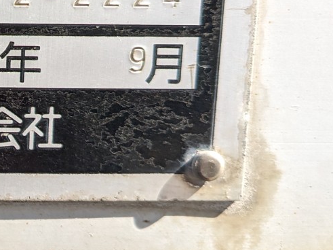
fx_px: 846
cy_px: 31
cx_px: -149
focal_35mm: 88
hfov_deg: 19.7
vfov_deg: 16.6
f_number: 1.73
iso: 58
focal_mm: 4.38
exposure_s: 1/615
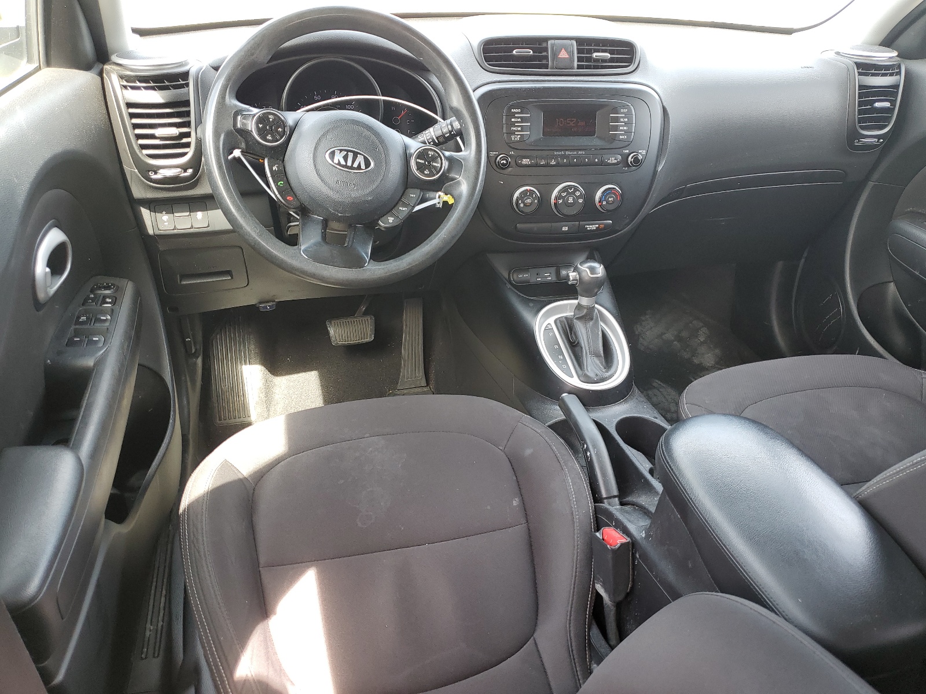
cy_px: 347
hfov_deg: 67.3
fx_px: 696
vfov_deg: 53.1
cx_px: 463
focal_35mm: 26
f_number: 1.5
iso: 52
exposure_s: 1/60.2
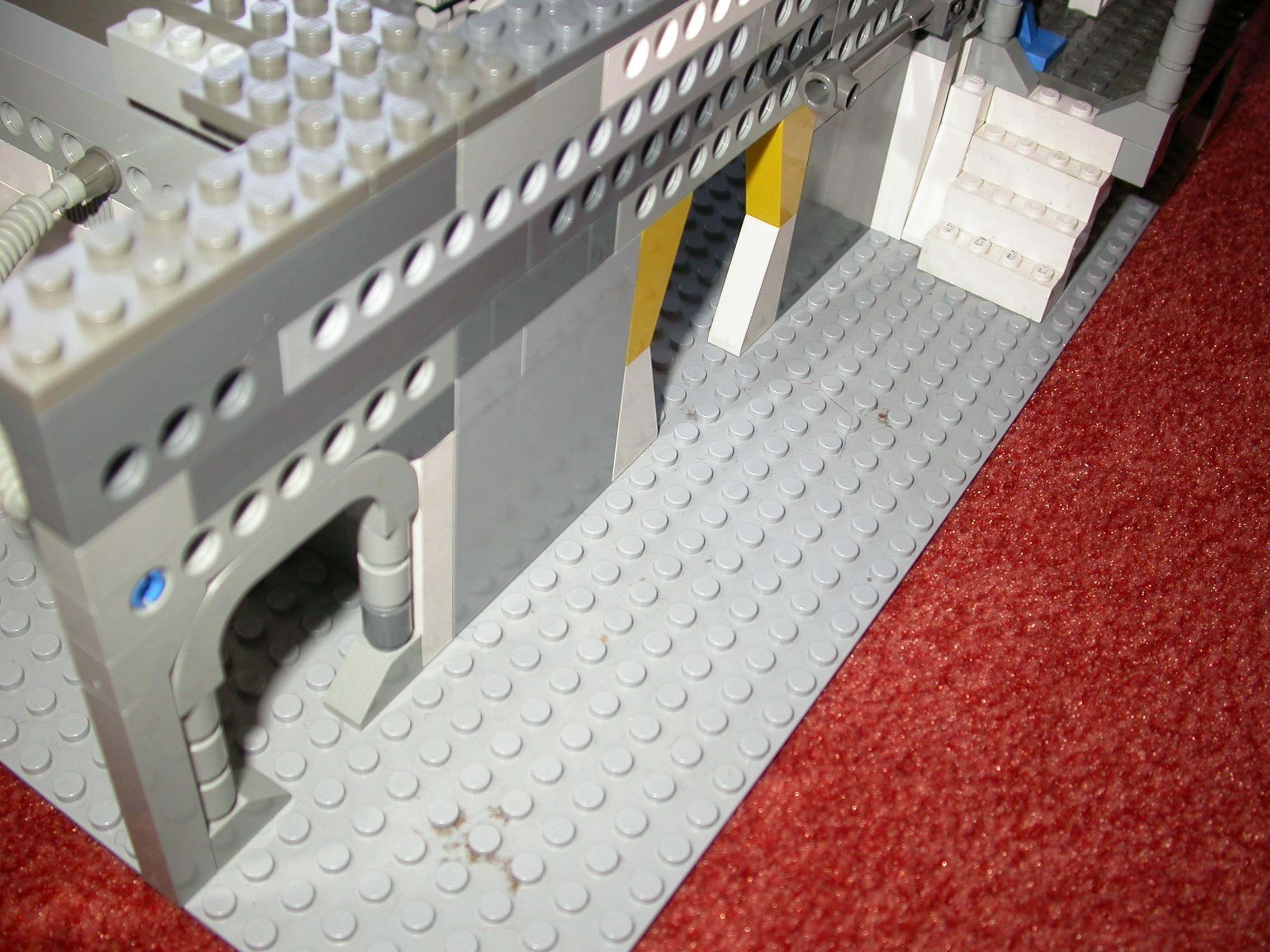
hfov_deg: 49.0
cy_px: 476
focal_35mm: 38
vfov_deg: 37.7
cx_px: 635
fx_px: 1394
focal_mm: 7.85
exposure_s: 1/60
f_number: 2.6
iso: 100
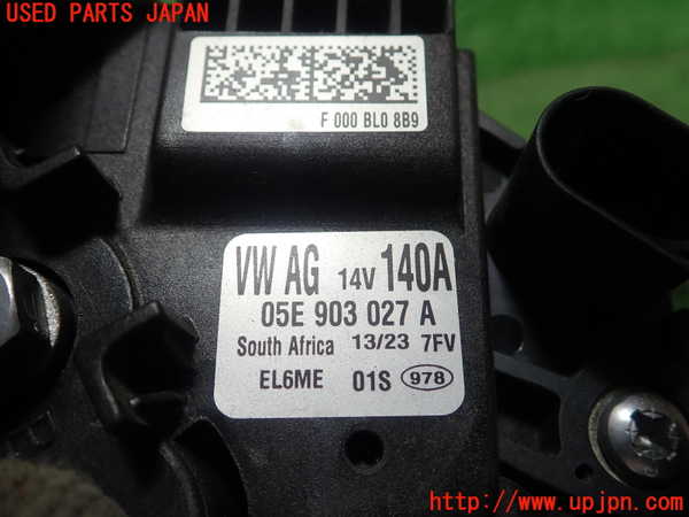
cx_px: 344
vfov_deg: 46.8
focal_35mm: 30
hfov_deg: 60.0
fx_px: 597
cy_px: 258
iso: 125
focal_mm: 5.5
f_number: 2.3
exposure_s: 1/125
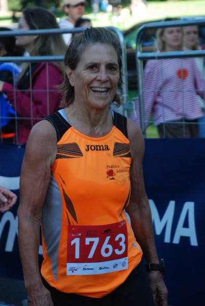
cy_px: 153
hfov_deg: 8.8
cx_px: 102
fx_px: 1338
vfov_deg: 13.0
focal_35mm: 158
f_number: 5.6
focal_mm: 105
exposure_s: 1/250
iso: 1000
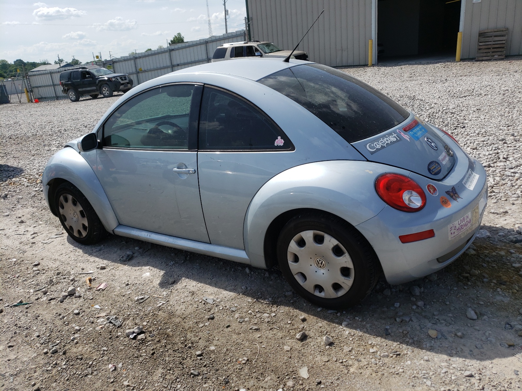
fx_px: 392
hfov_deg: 67.3
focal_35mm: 26
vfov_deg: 53.1
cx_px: 261
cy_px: 196
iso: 50
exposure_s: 1/5000
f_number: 1.5
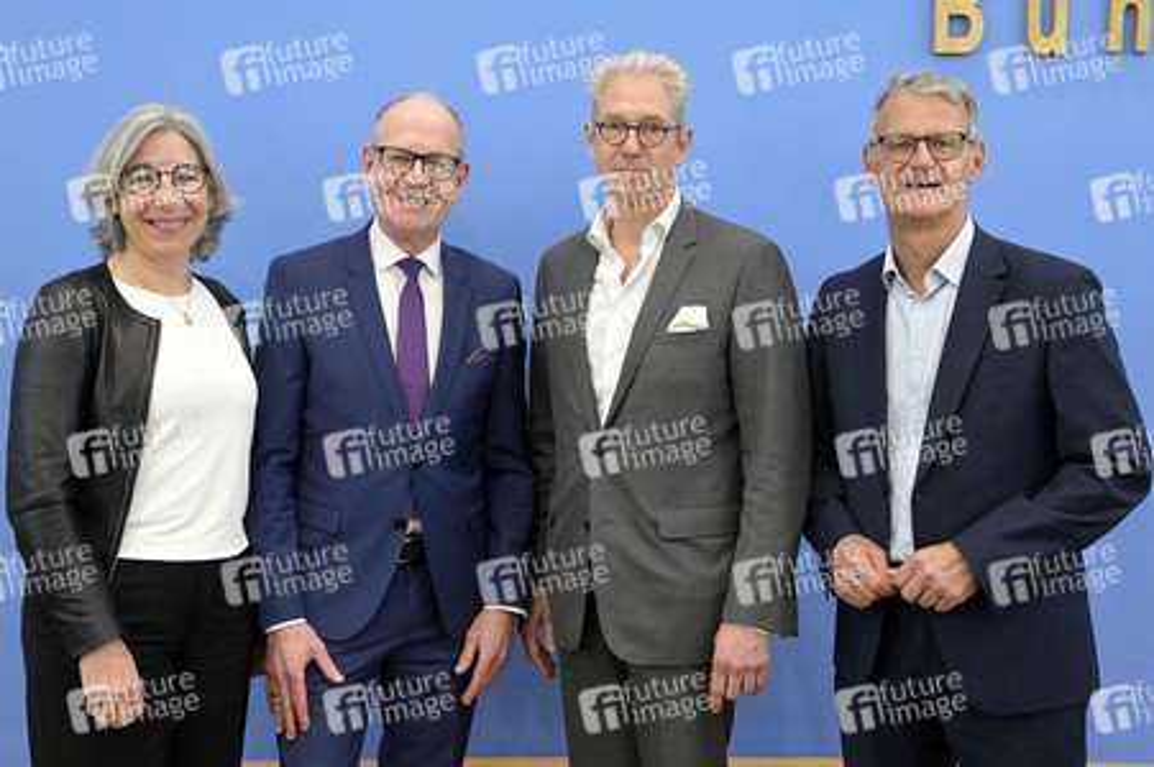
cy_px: 384
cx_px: 577
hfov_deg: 44.5
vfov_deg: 30.5
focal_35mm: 44
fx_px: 1409
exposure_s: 1/500
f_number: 5
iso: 5000
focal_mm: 44
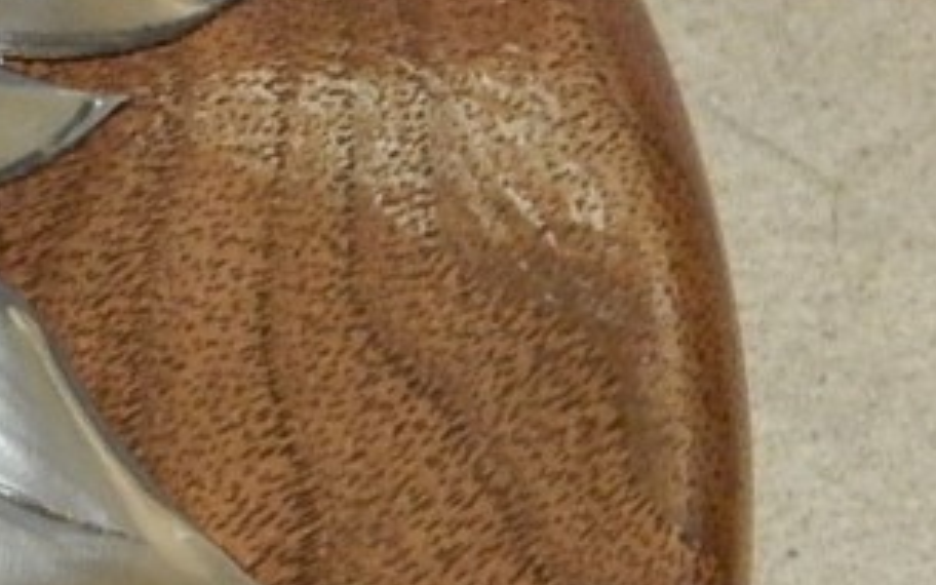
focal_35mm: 347
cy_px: 434
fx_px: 8852
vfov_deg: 3.8
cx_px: -1256
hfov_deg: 5.8
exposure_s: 1/25
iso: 400
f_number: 4.1
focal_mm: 12.3
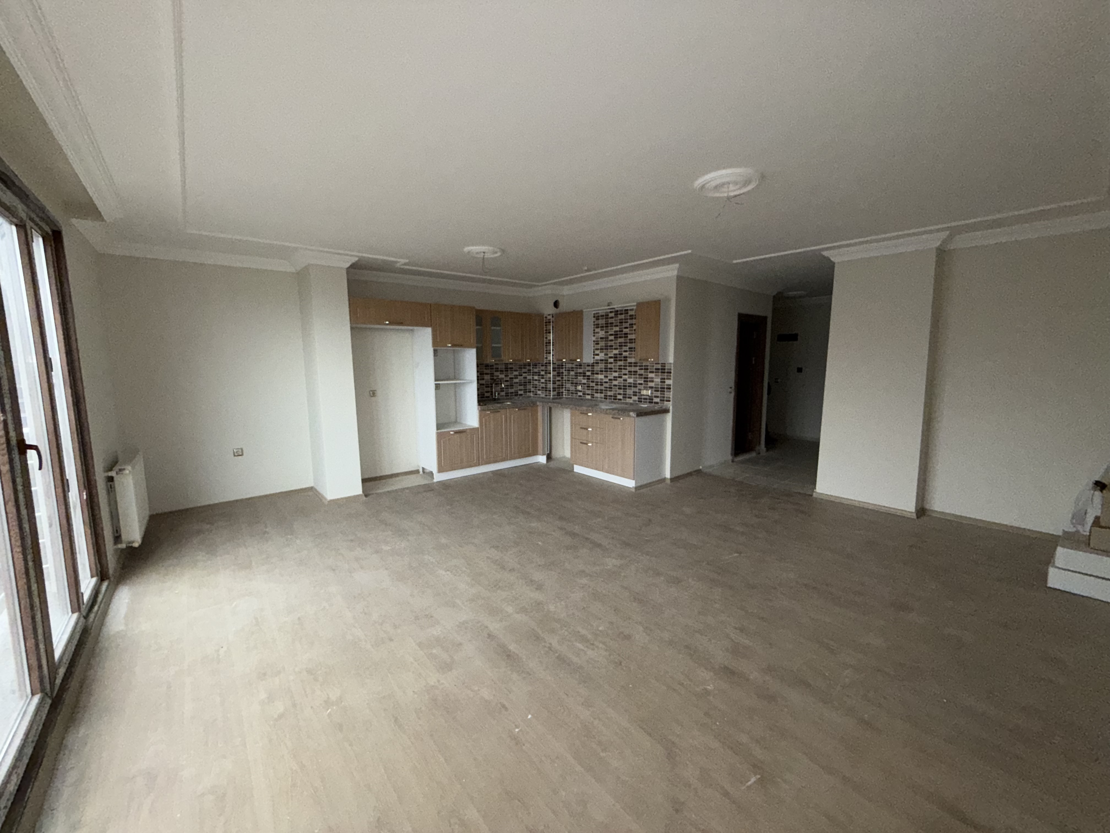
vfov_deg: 85.7
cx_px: 555
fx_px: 449
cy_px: 416
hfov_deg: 102.1
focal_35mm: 14
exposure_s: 1/75
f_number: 2.2
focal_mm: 2.22
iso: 160
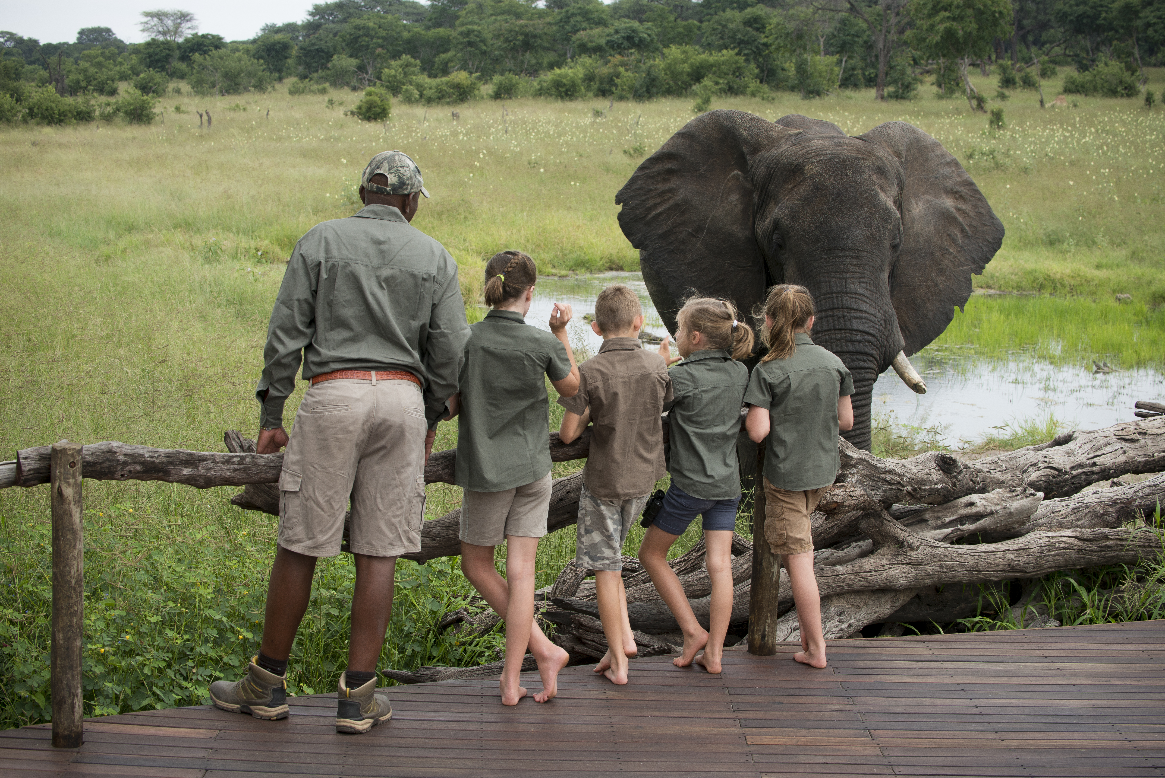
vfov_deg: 19.5
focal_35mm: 70
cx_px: 582
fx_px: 2266
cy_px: 389
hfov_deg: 28.8
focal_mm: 70
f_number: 8
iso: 280
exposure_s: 1/250
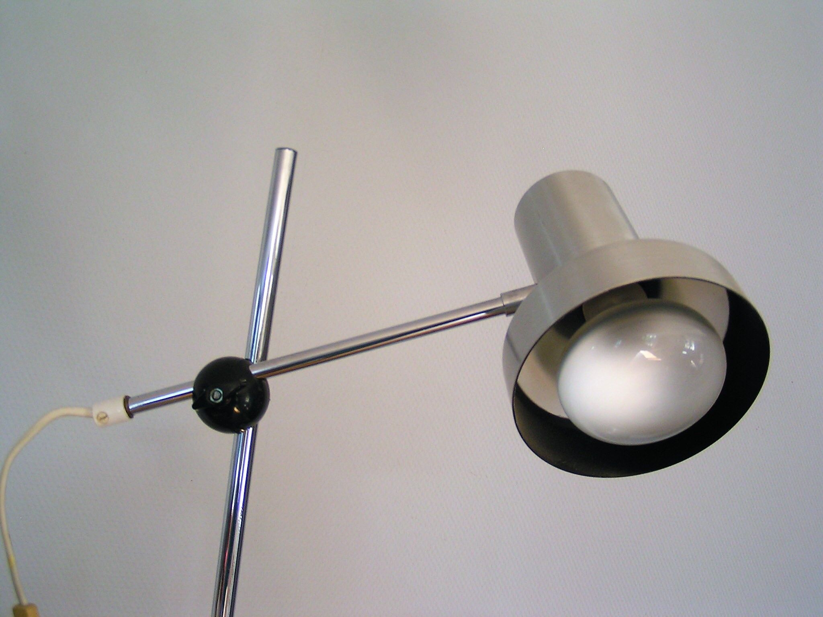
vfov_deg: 37.7
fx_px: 903
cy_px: 308
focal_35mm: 38
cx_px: 412
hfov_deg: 49.0
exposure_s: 1/50
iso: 50
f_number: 2.8
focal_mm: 5.8
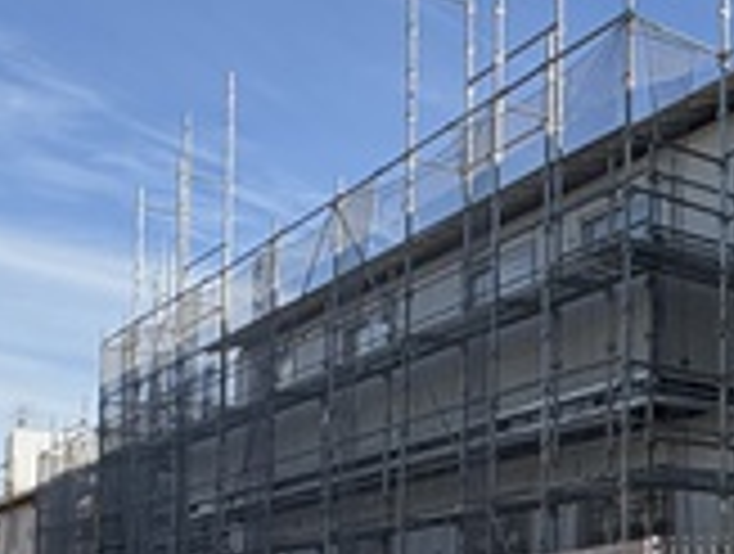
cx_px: 959
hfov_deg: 26.9
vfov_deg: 23.6
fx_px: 1275
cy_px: 529
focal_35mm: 60
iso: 50
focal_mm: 2.22
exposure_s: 1/713
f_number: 2.2
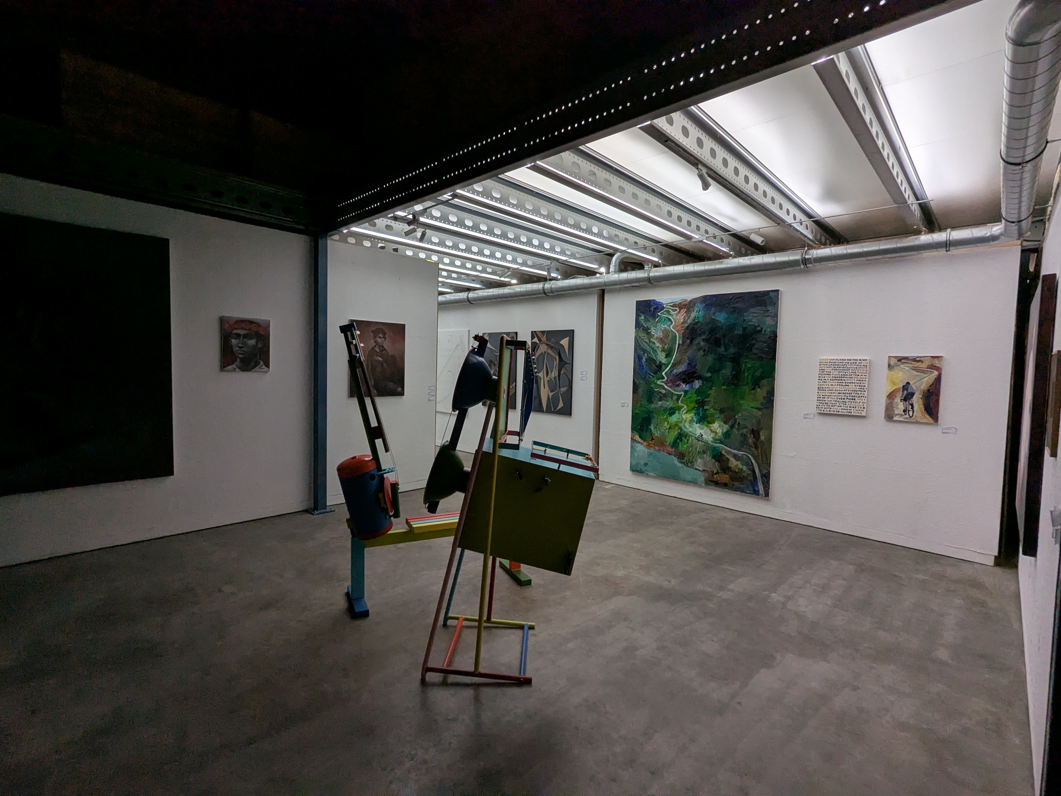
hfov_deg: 94.5
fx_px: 490
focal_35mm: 16
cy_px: 398
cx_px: 530
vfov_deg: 78.1
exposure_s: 1/33.3
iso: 166
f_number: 2.2
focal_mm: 2.35
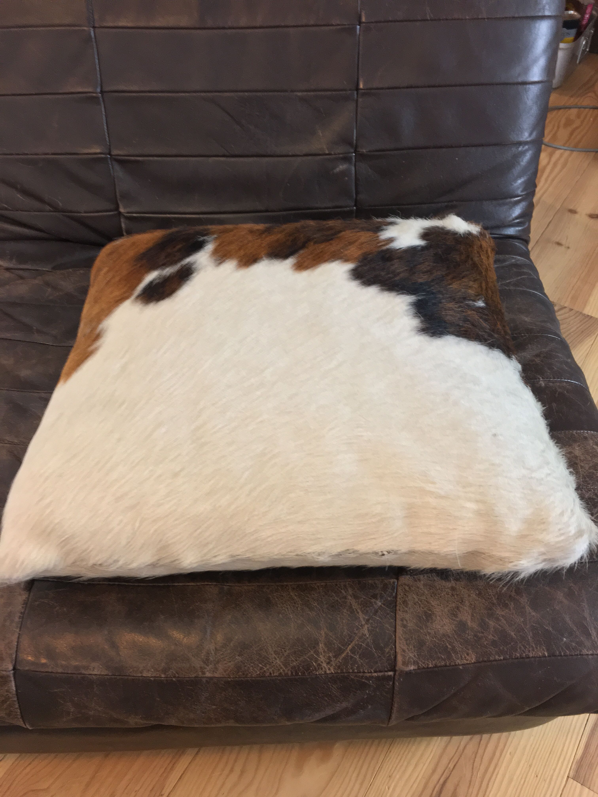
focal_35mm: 29
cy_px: 398
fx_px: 668
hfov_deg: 48.2
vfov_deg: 61.7
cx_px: 299
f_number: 2.2
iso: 125
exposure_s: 1/33
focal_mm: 4.15
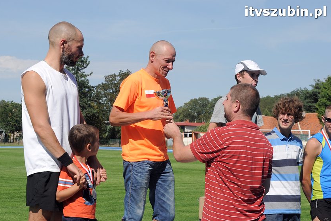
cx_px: 166
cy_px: 111
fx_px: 699
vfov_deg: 18.0
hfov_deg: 26.6
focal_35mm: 76
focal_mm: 50
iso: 400
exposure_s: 1/640
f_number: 13
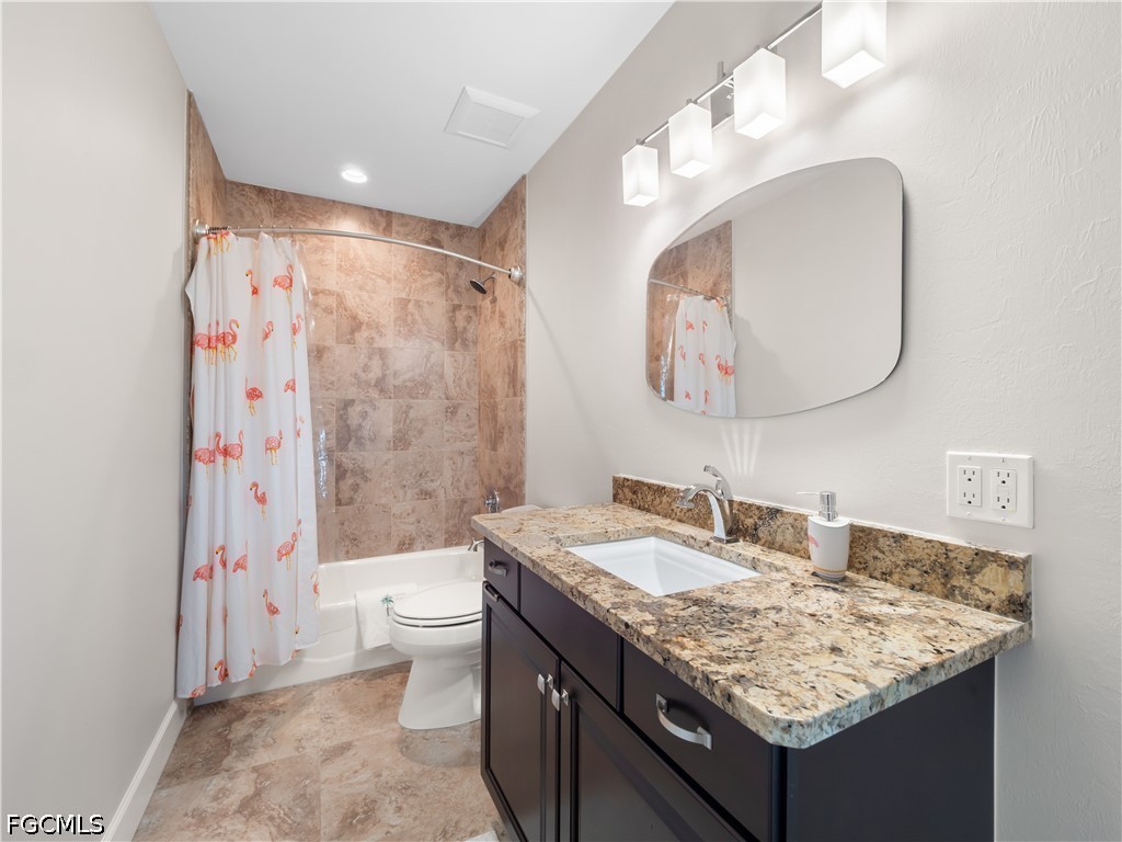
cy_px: 421
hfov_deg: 102.1
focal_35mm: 14
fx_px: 454
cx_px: 561
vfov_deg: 85.7
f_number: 7.1
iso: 200
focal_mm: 7
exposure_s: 1/3
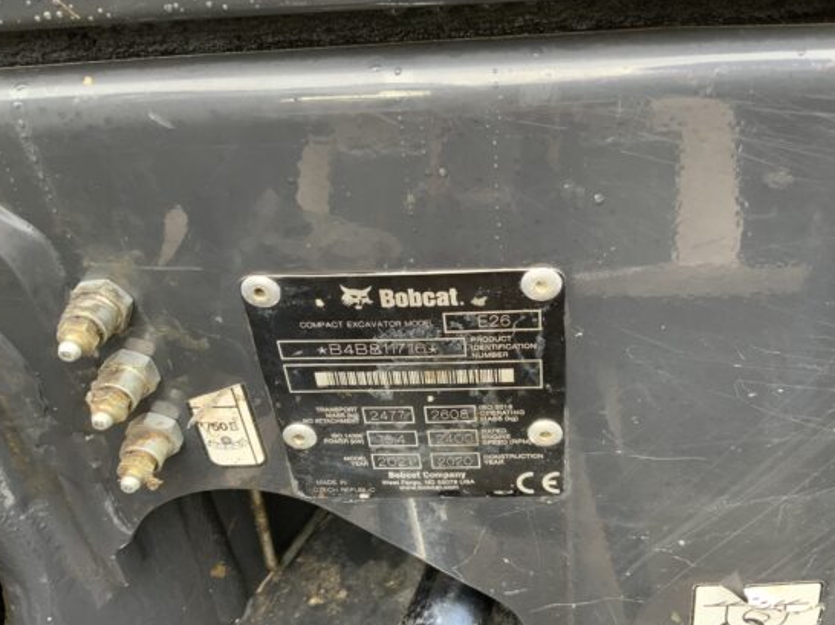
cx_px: 474
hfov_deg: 53.8
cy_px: 310
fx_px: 820
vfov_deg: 41.8
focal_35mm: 34
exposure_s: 1/60
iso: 100
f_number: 1.8
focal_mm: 3
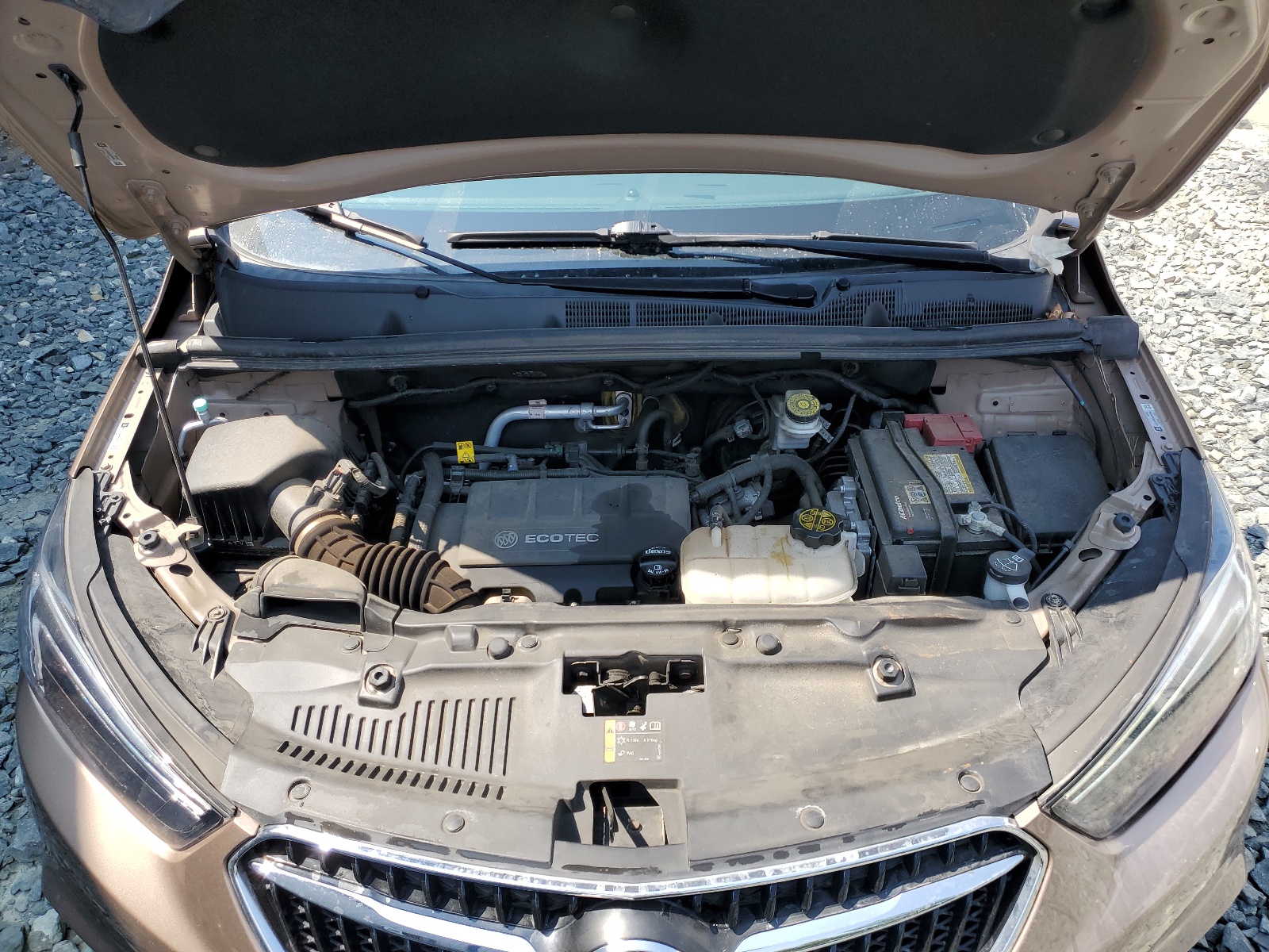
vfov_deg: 53.1
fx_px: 953
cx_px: 634
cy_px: 476
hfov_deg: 67.3
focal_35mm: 26
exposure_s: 1/1000
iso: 50
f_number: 1.5
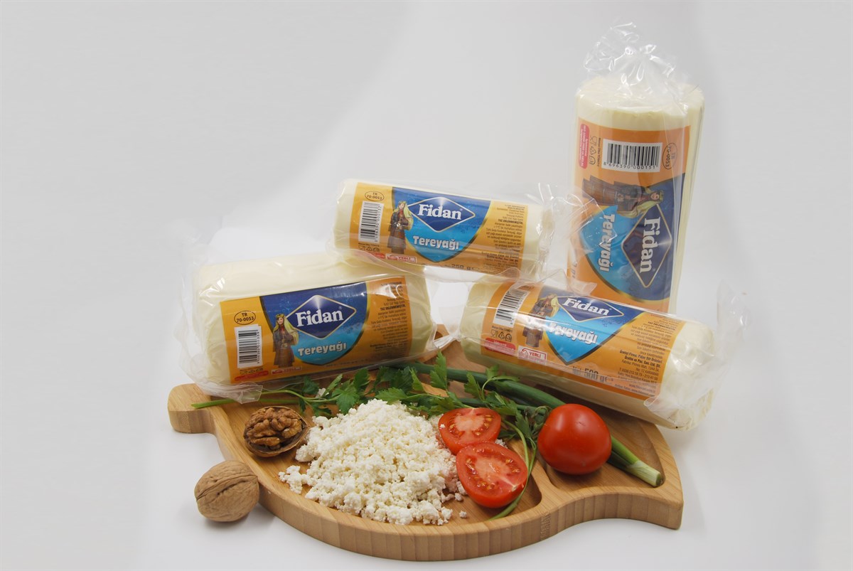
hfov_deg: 51.2
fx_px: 889
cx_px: 426
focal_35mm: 38
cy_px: 286
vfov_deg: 35.6
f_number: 5
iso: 100
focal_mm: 25
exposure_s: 1/100
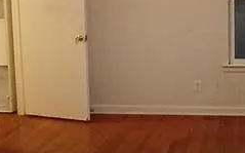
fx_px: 387
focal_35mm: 58
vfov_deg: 21.8
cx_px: 227
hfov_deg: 33.1
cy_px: 13
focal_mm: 1.4
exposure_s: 1/20
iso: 640
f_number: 2.2
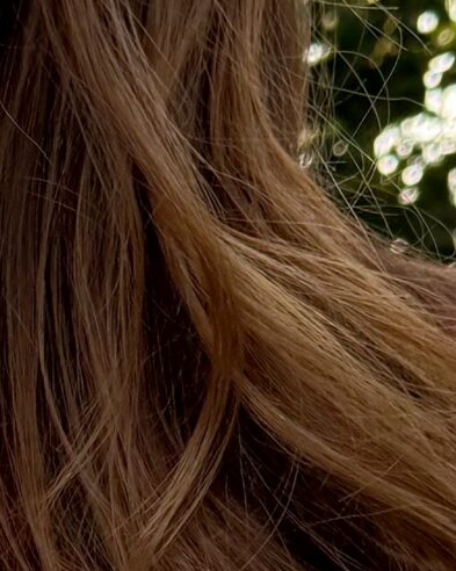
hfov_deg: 12.2
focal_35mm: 122
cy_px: 1390
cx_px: -168
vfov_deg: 12.3
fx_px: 2060
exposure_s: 1/368
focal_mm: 6.76
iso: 80
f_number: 1.78
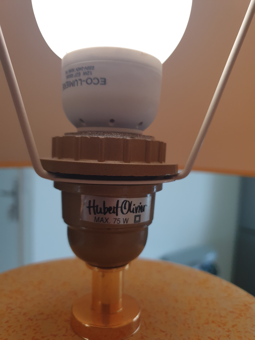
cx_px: 128
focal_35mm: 26
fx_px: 255
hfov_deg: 53.1
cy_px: 170
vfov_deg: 67.3
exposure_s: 1/50
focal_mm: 4.3
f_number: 1.5
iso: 200
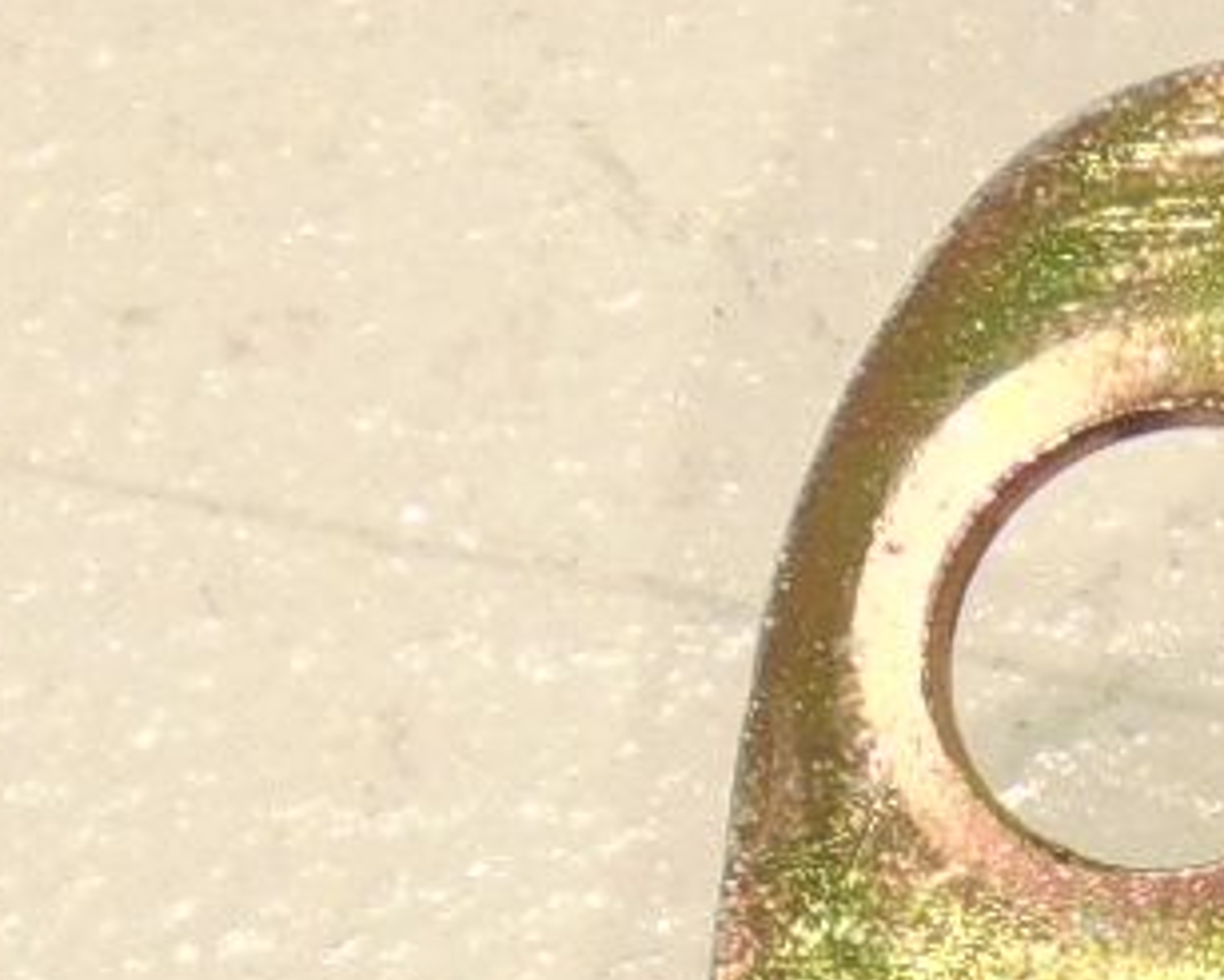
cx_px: 2173
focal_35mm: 206
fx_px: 7467
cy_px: 2103
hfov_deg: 9.0
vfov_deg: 7.2
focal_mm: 4.5
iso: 80
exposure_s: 1/80
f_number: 3
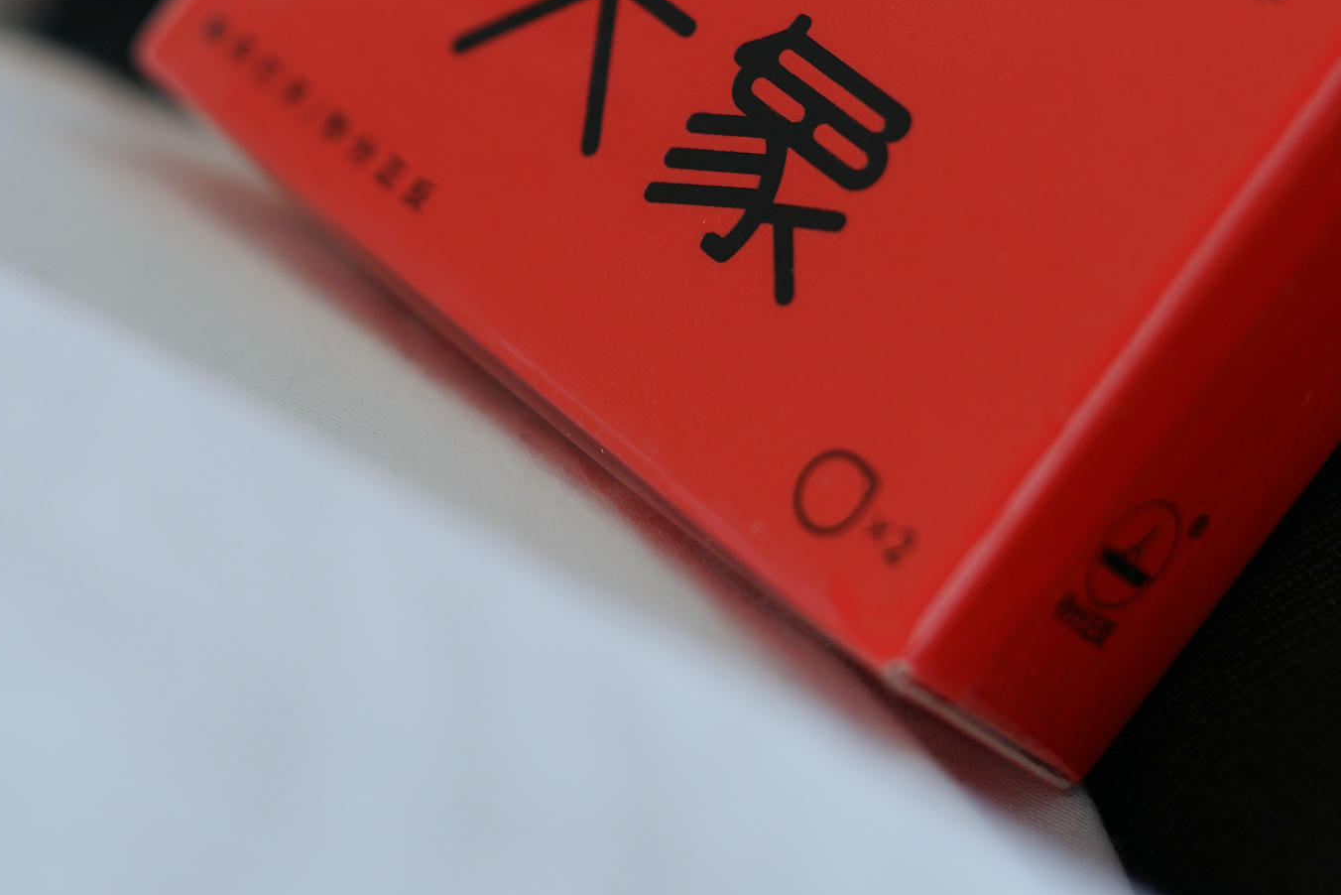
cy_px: -9
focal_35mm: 147
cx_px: 440
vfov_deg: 9.3
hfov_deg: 13.9
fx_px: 5477
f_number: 2.5
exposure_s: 1/800
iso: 100
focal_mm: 50
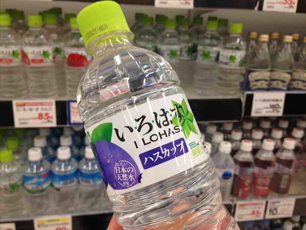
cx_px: 153
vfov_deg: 42.9
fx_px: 292
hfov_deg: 55.4
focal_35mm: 33
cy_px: 115
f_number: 2.4
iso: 50
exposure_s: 1/24
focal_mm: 4.12
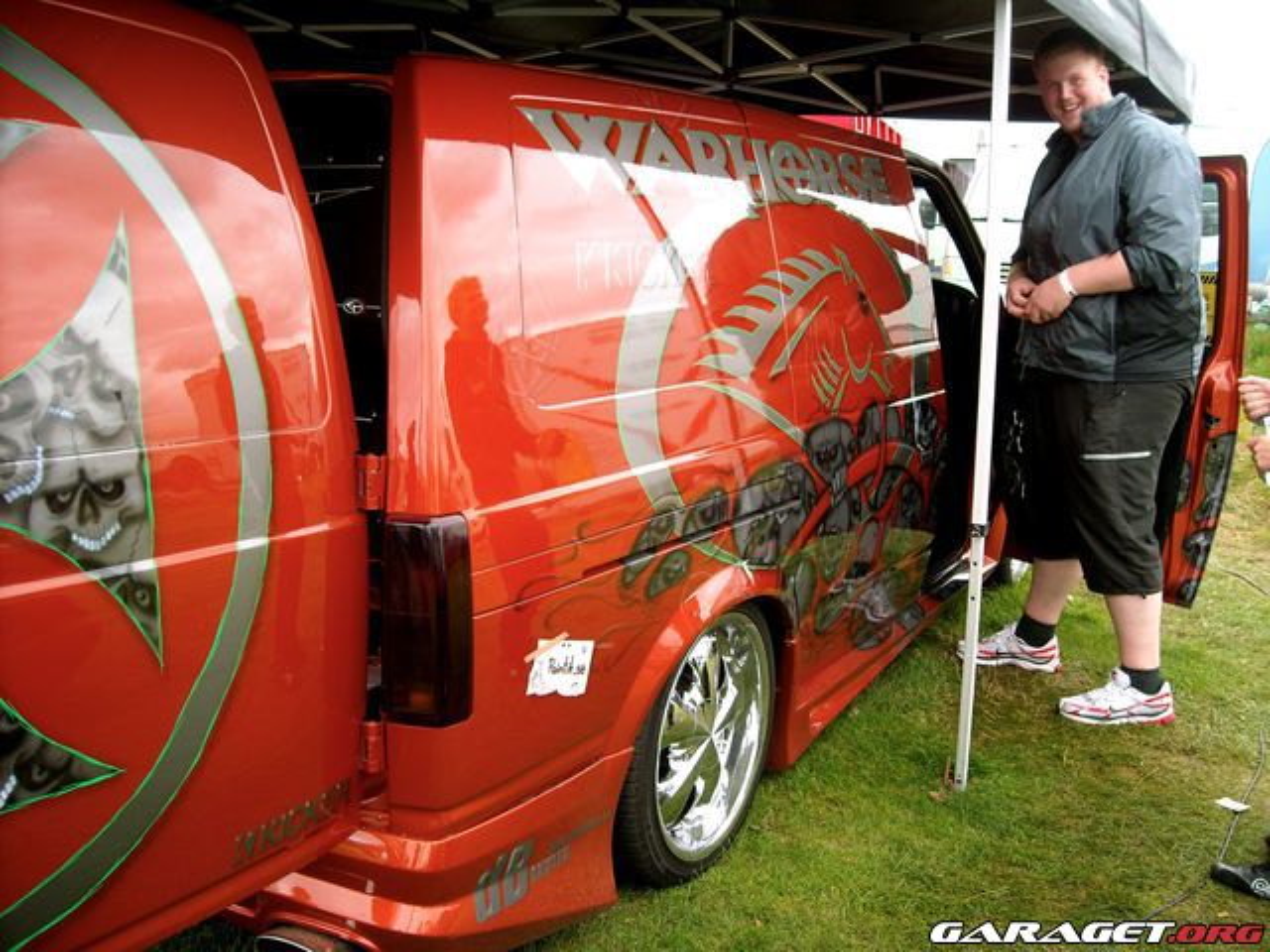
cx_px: 635
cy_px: 476
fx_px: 1284
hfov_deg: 52.6
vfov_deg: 40.7
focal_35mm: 35
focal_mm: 5.7
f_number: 2.8
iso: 64
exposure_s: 1/96
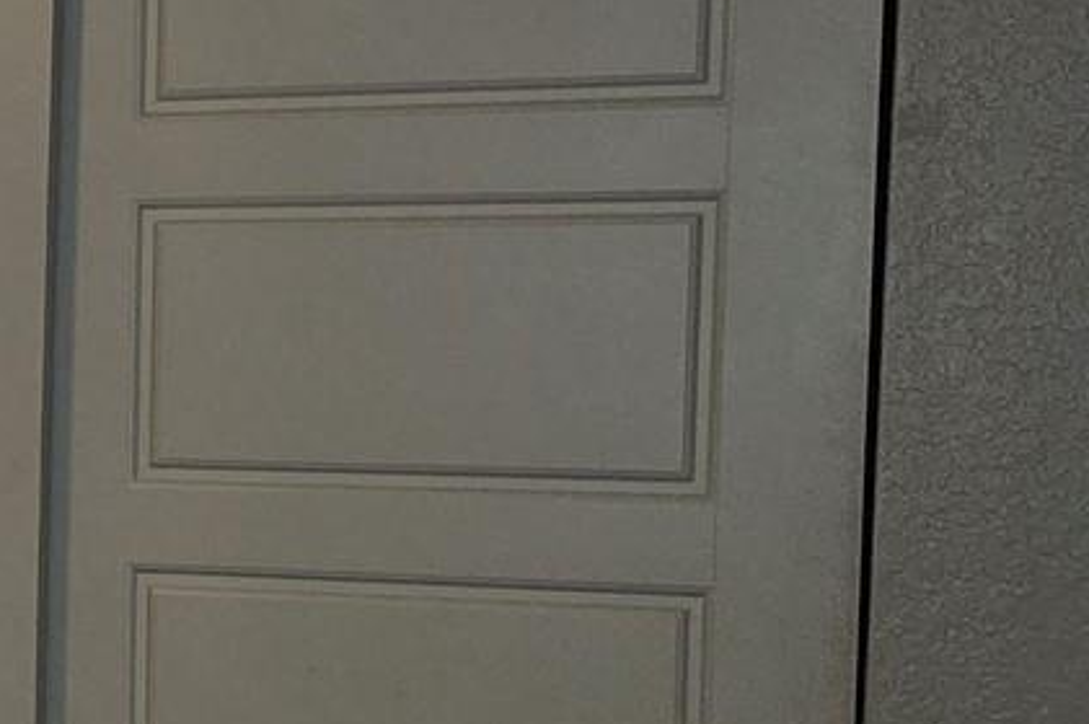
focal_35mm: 91
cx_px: -504
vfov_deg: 15.0
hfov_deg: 19.7
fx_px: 2751
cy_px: 473
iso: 100
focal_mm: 6.3
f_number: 1.7
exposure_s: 1/30
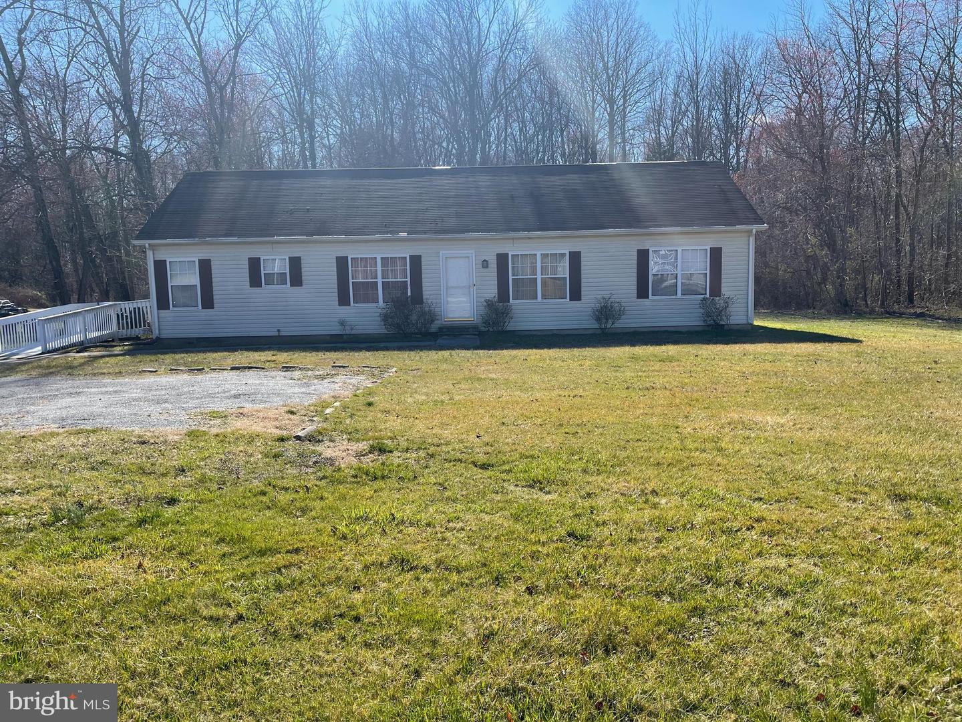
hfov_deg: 67.3
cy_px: 361
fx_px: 723
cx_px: 481
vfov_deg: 53.1
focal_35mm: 26
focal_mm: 5.1
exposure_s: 1/2083
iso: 32
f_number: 1.6
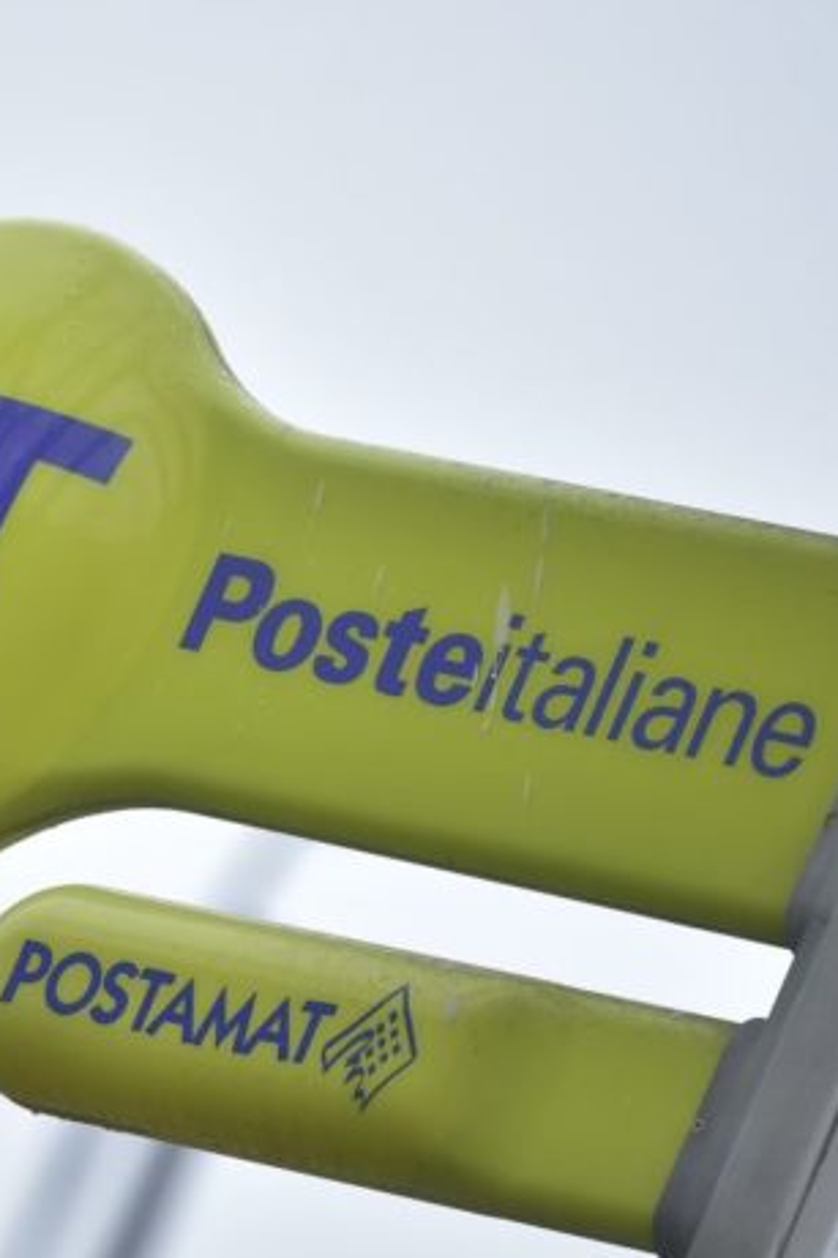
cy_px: 629
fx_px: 10552
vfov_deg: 6.8
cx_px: 52
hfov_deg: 4.5
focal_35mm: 302
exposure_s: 1/1250
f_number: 14
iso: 320
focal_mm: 200
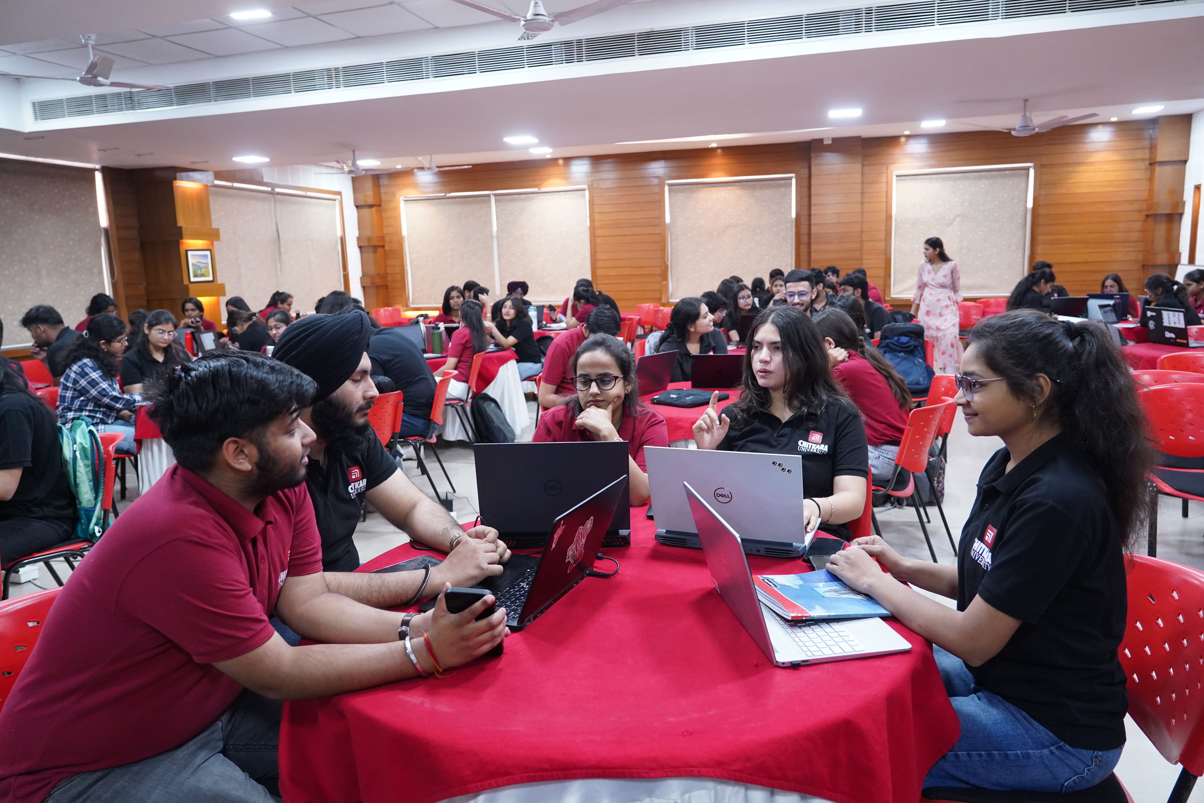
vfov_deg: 53.1
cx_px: 602
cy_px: 402
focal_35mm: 24
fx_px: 803
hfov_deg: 73.7
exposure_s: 1/100
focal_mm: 24
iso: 4000
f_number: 4
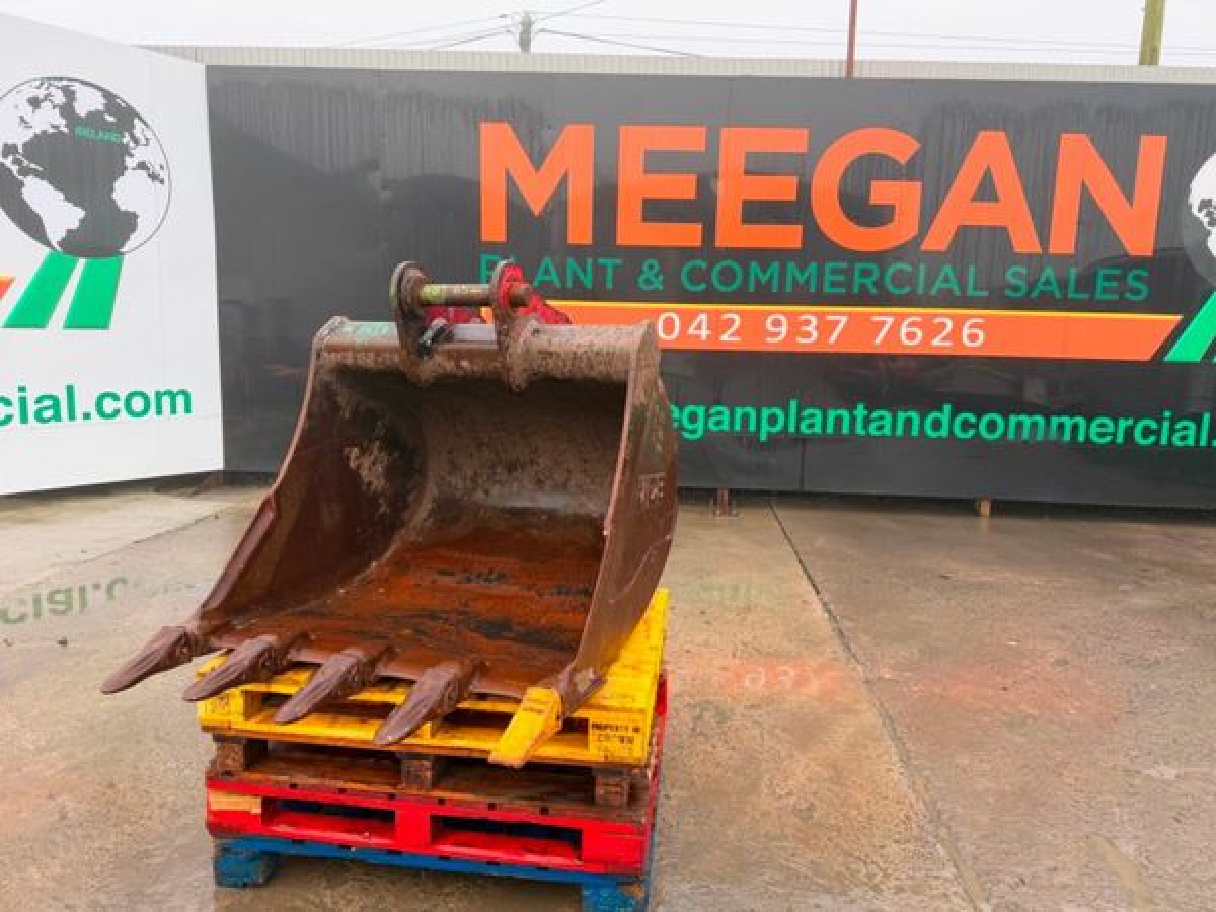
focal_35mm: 24
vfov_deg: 56.8
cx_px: 608
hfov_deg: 71.6
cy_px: 456
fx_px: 843
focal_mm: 6.76
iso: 64
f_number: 1.78
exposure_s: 1/240
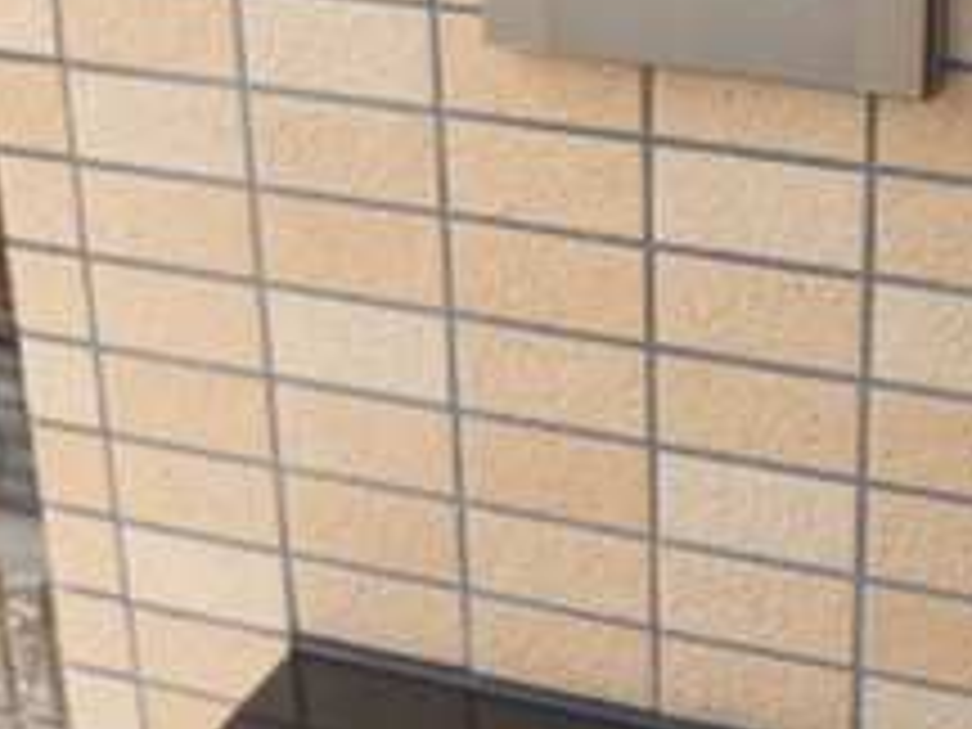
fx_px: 2274
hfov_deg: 24.0
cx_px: 630
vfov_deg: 18.1
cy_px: 191
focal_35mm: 81
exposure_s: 1/100
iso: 100
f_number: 2.8
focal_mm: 4.5
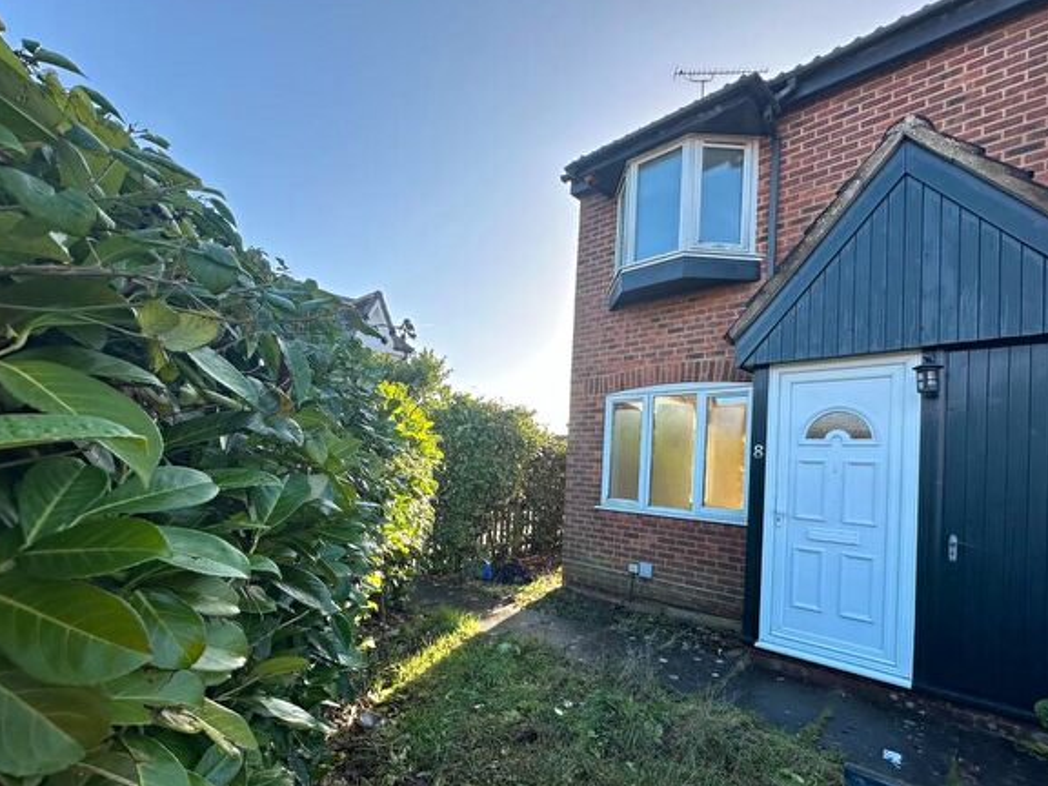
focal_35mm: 17
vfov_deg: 74.3
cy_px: 452
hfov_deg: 91.0
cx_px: 533
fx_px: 515
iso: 40
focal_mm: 2.22
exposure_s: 1/479
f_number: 2.2
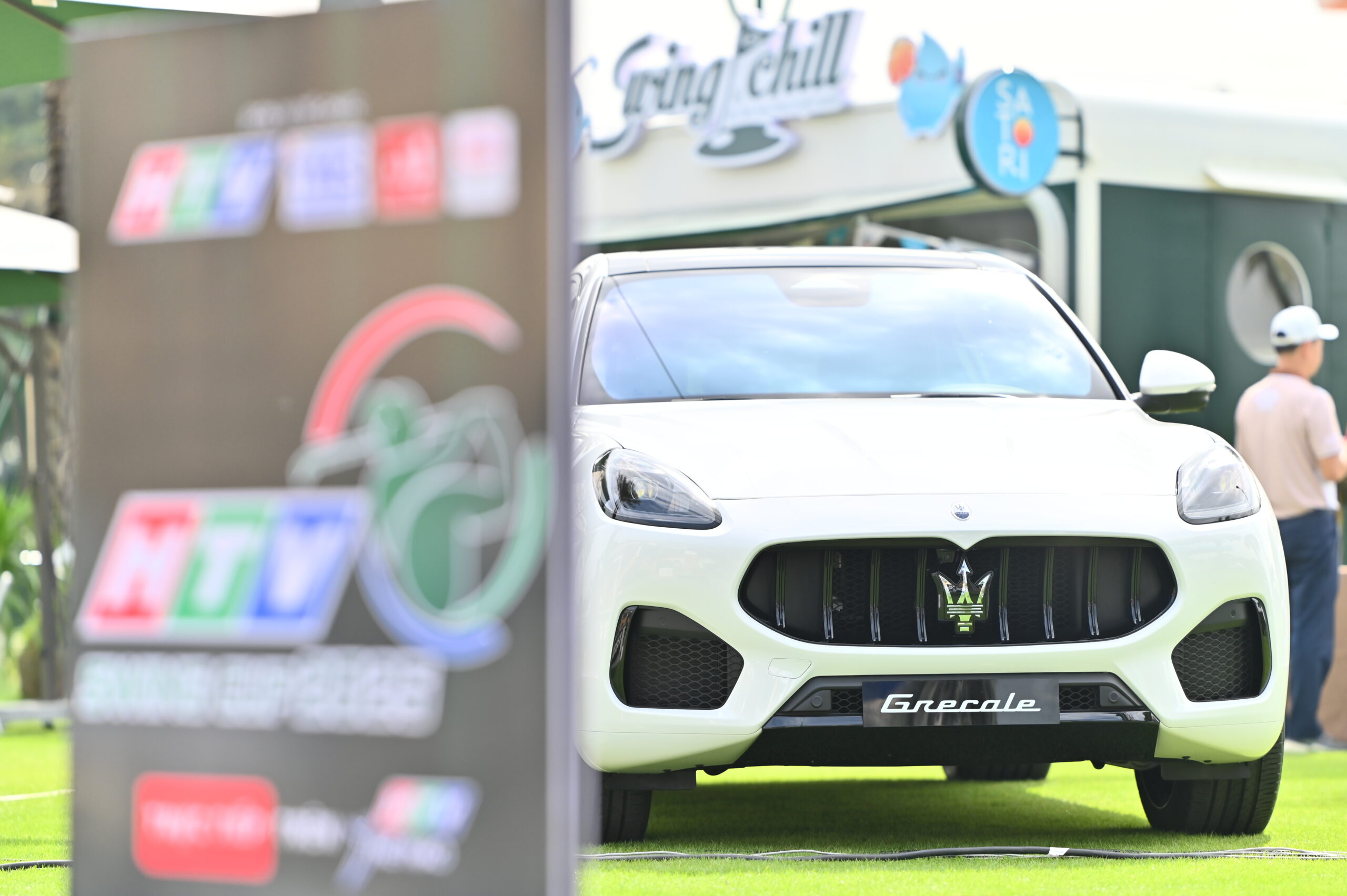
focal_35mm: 135
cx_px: 674
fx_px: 5048
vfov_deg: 10.1
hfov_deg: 15.2
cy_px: 448
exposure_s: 1/2000
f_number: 2.2
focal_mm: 135
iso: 100
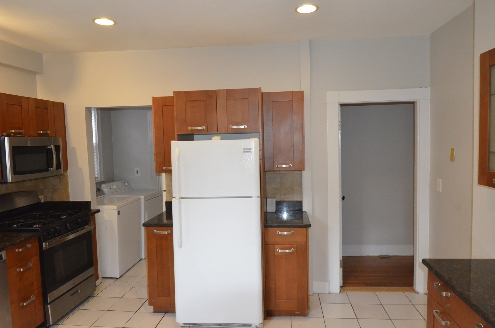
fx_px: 329
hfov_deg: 73.9
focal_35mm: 24
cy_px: 164
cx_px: 248
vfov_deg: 52.9
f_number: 7.1
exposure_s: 1/100
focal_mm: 16
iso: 3200
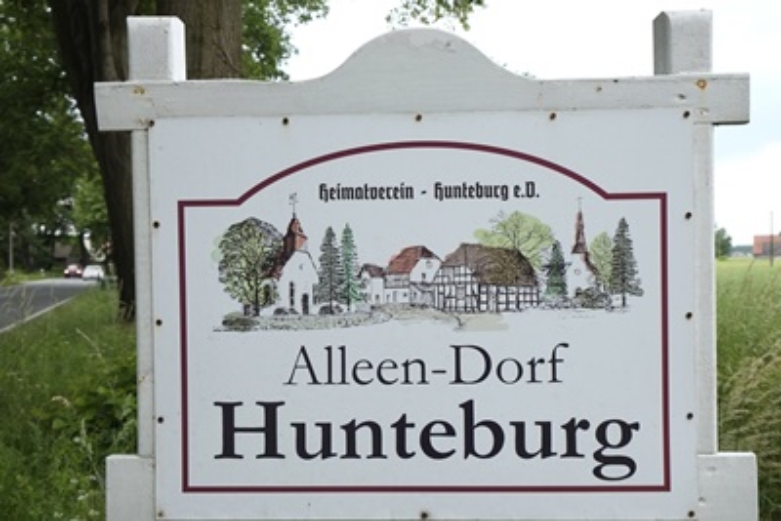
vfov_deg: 45.0
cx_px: 390
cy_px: 260
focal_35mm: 29
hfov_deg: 63.6
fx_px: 629
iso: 200
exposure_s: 1/125
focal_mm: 19.6
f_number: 5.6
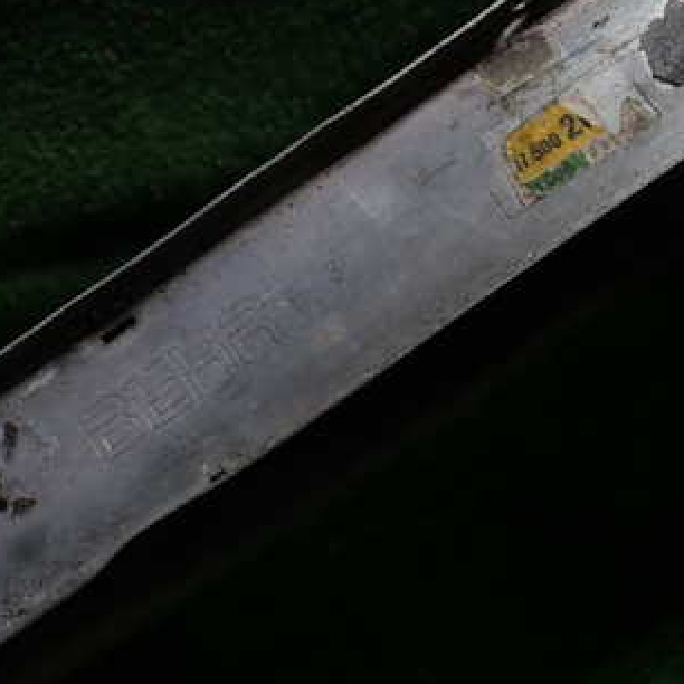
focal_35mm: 52
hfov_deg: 32.7
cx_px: 284
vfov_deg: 32.8
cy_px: 349
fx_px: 1162
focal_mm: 5.4
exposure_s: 1/60
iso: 200
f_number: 2.3
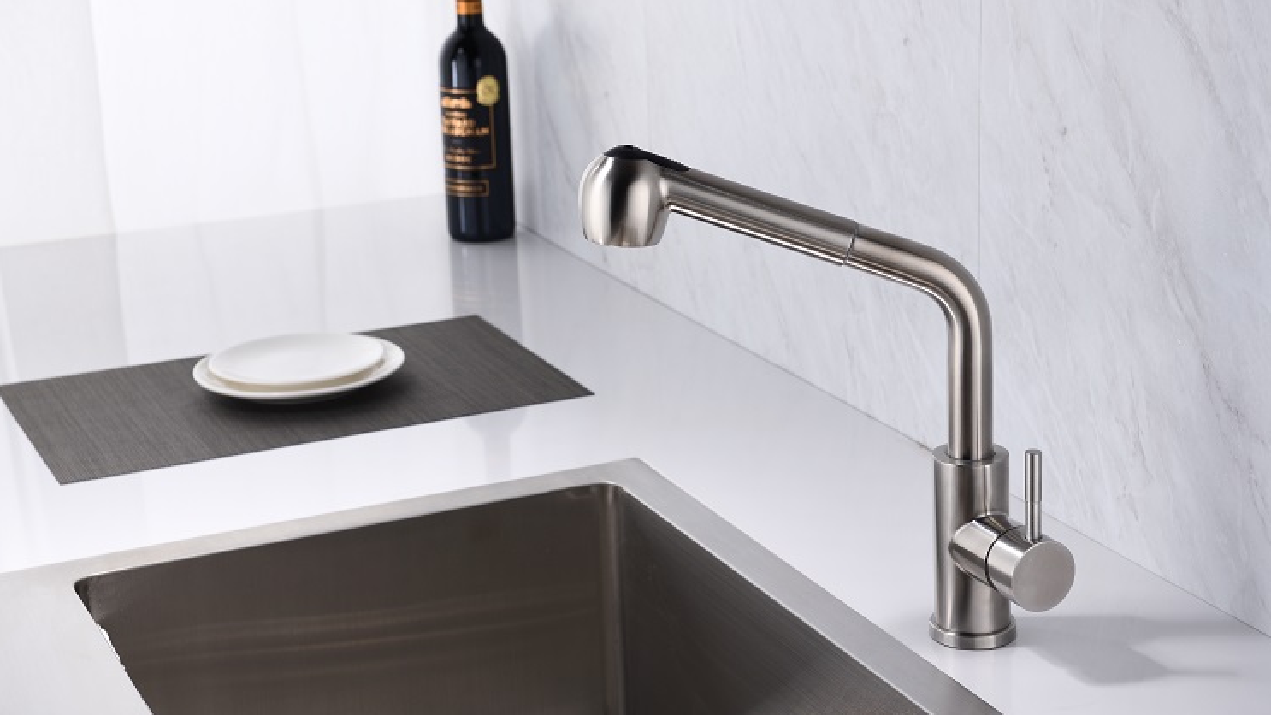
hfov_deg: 28.6
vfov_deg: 16.3
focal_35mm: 74
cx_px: 638
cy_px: 339
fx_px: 2494
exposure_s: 1/100
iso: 100
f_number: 10
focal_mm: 70
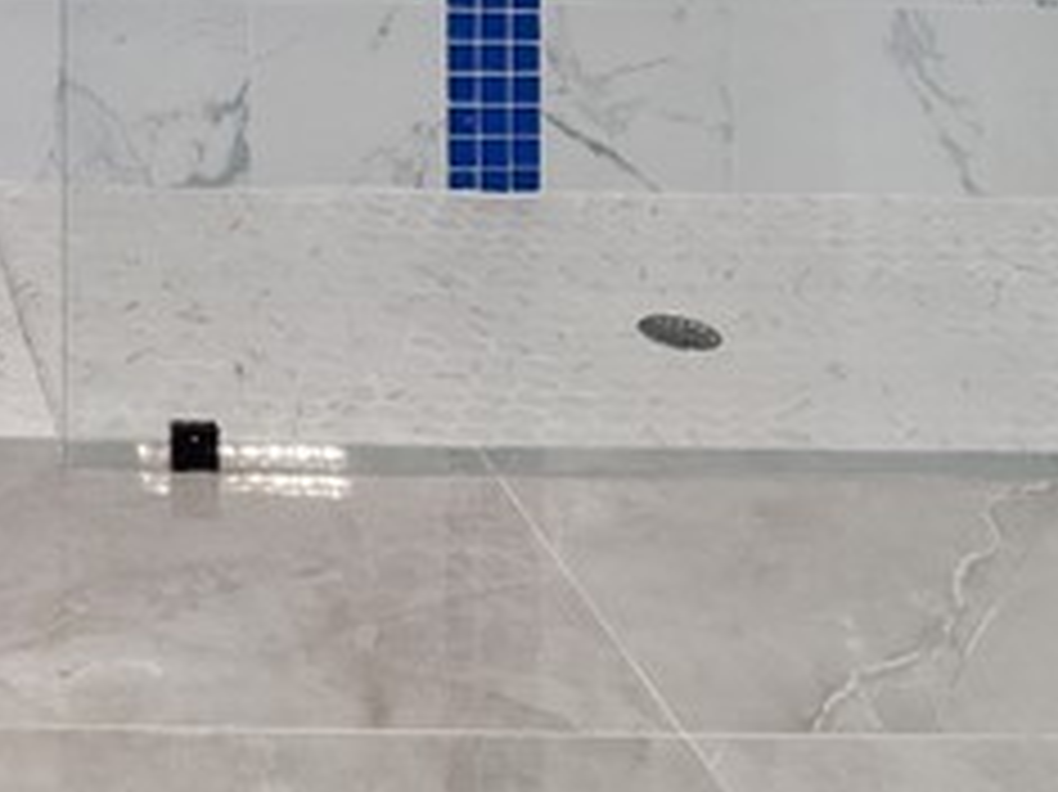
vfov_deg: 19.2
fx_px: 1863
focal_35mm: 61
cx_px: -306
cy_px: -562
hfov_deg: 26.9
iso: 200
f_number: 7.1
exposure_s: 1/8
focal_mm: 7
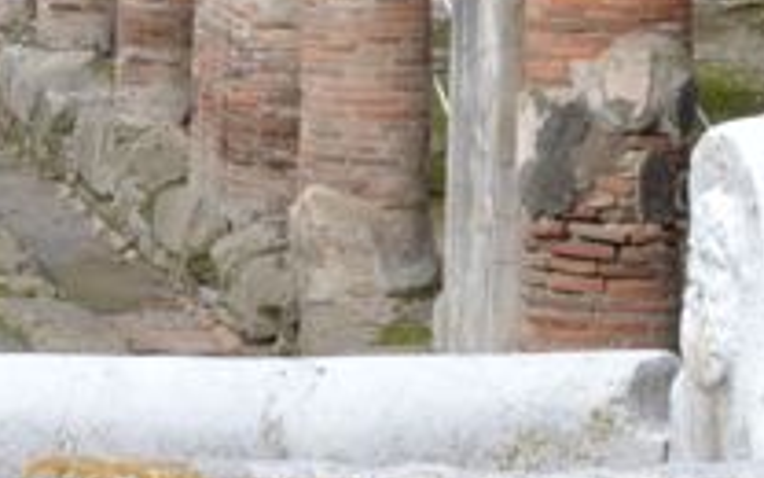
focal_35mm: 245
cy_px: -546
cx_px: -624
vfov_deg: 5.2
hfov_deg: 8.2
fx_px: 5101
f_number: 10
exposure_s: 1/250
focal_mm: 26
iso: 400
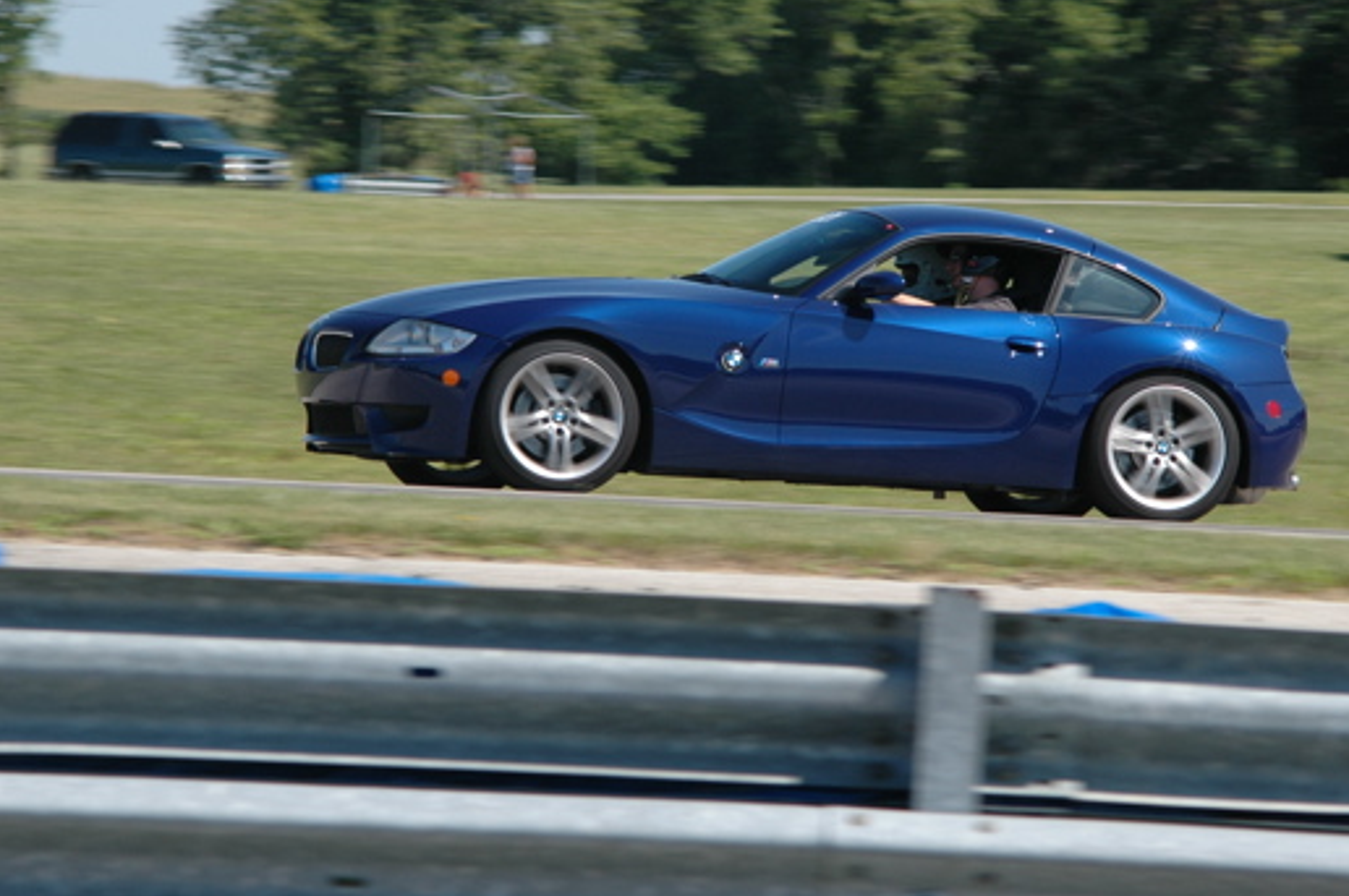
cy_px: 346
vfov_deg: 5.1
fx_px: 10093
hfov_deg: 7.6
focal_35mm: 270
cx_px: 790
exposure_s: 1/250
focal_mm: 145
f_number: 11
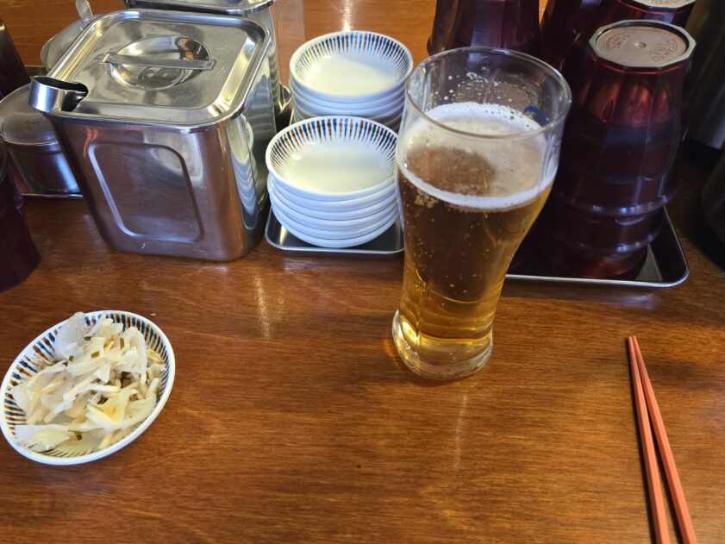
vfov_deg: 49.7
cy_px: 248
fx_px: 587
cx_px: 331
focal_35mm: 28
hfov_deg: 63.3
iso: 800
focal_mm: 5.4
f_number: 1.8
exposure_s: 1/60
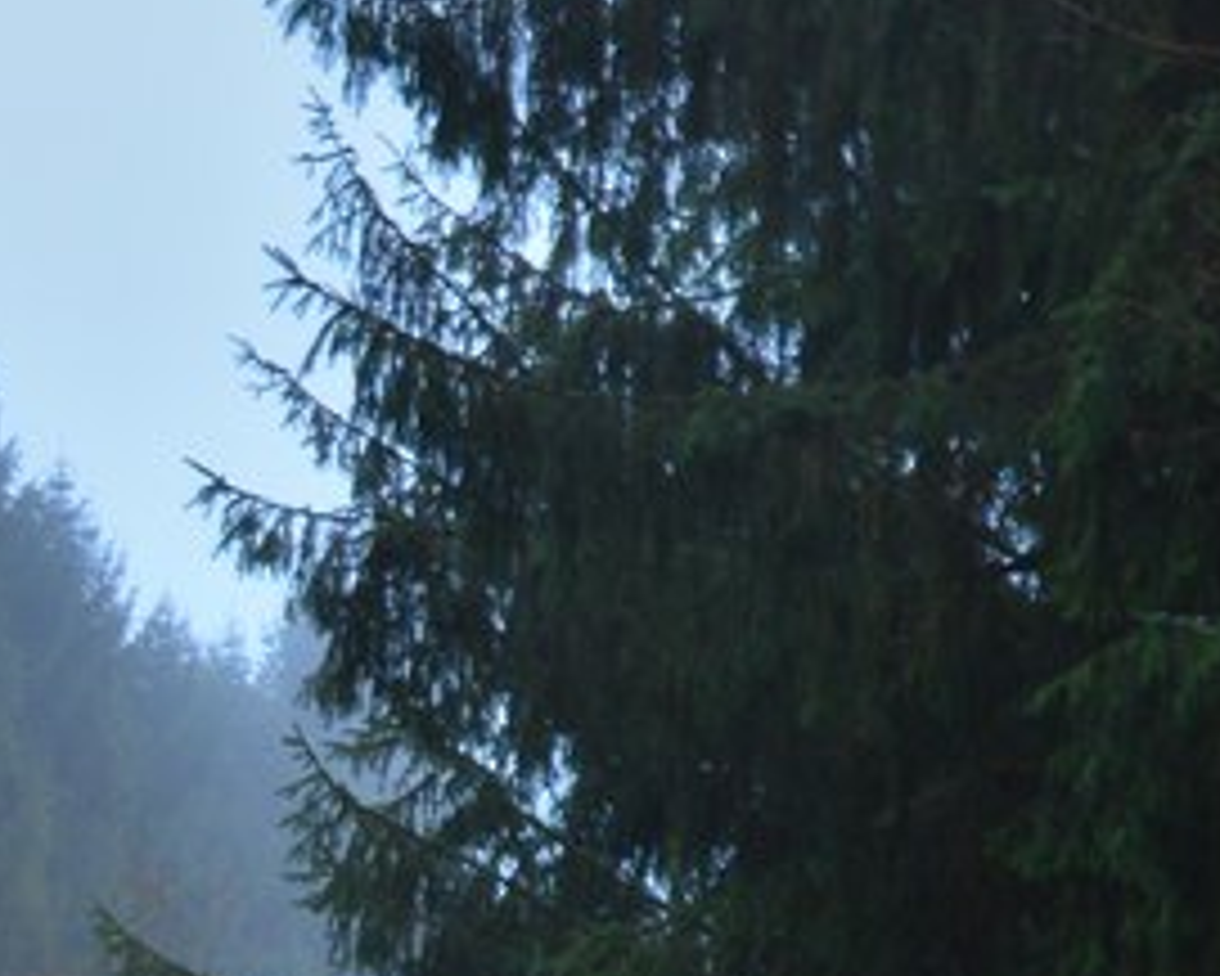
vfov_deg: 8.1
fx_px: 6754
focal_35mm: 187
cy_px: 1331
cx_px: -567
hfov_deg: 10.0
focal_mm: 30
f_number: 13
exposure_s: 1/1.3
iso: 100
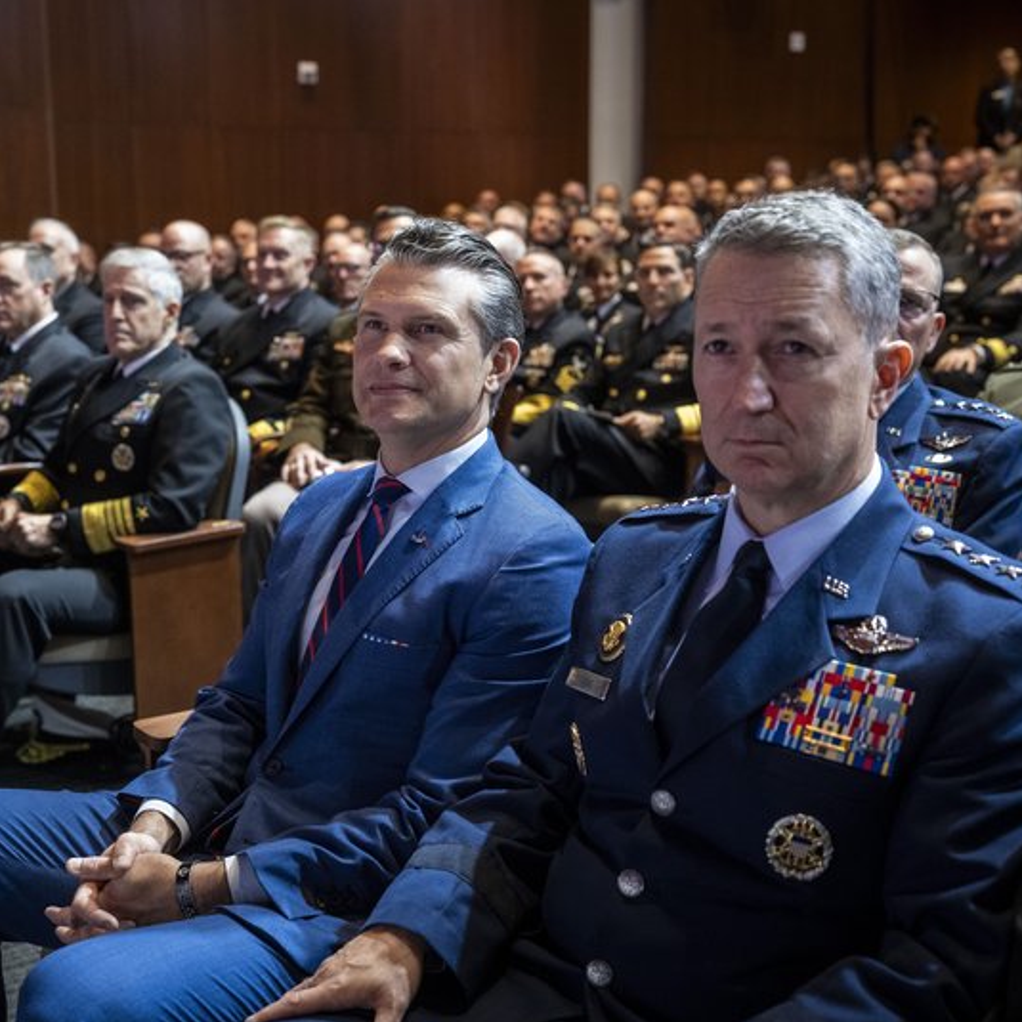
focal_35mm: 45
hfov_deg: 37.3
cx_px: 374
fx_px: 1503
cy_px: 514
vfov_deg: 37.6
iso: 4000
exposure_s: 1/100
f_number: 3.2
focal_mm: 35
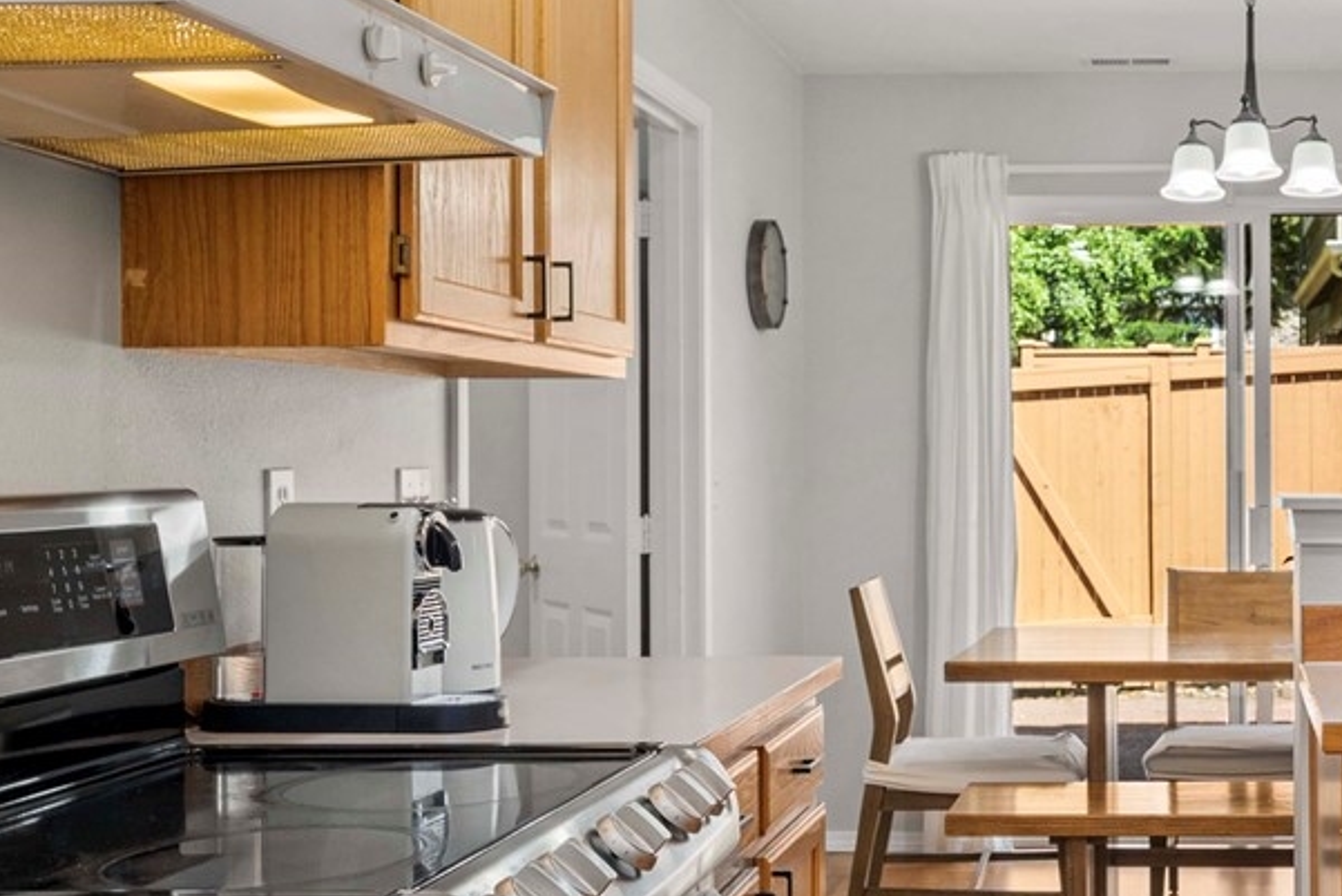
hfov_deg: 38.7
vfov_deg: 28.1
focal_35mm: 48
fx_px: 1790
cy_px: 423
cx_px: 1162
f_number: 5.6
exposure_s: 1/60
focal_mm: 17
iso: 500
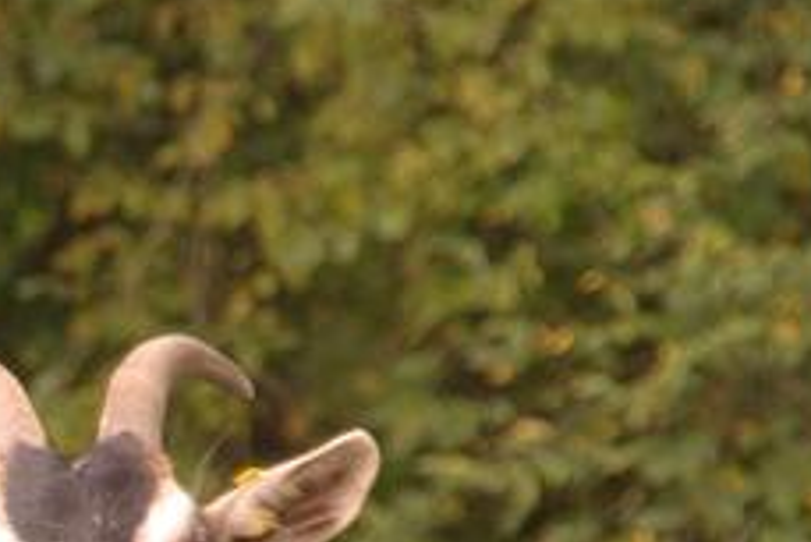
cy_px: 875
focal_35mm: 664
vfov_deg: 2.1
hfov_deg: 3.1
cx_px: -446
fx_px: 14966
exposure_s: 1/125
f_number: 5.6
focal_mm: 113
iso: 200
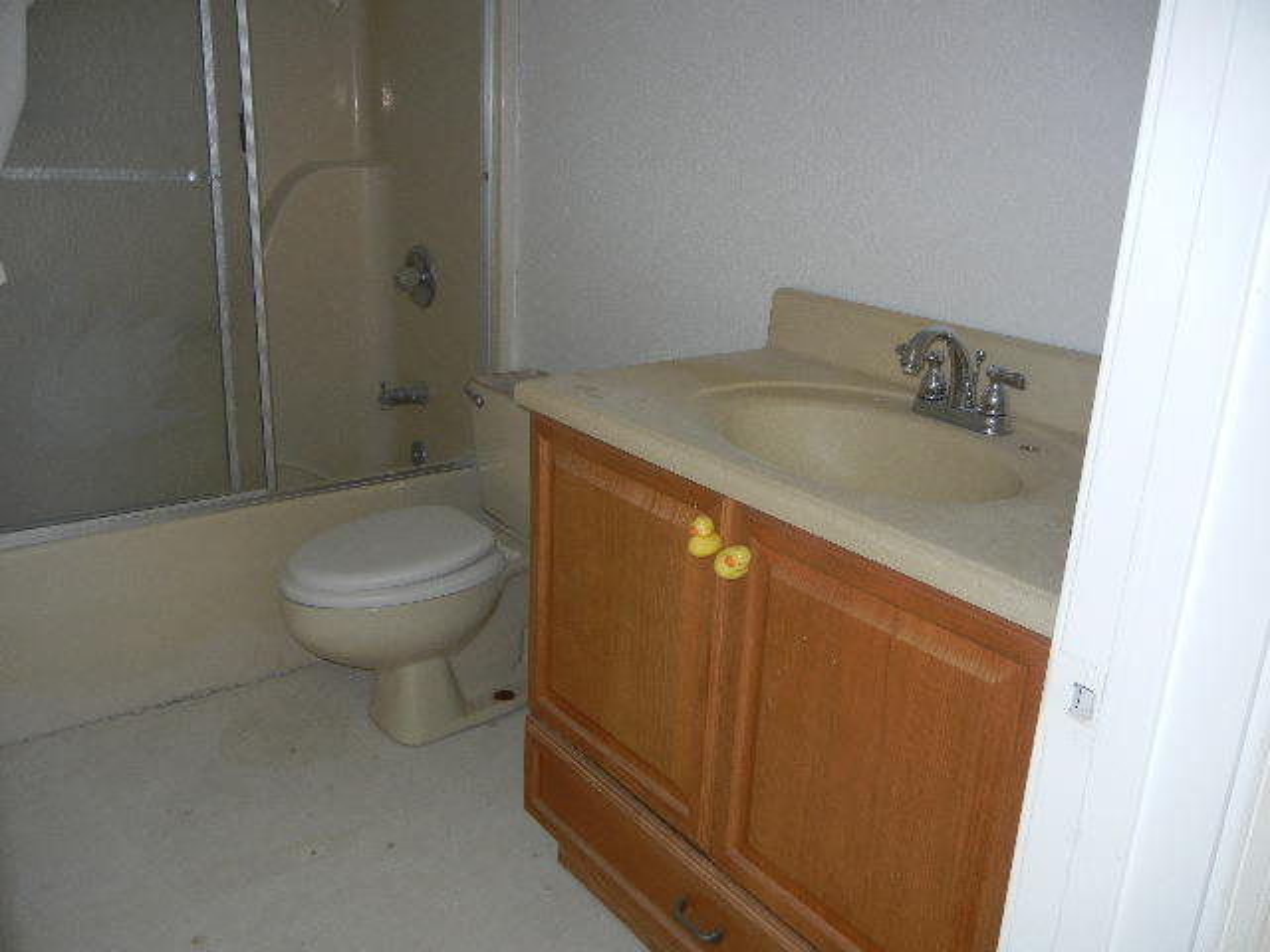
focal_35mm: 30
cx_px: 635
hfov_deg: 60.0
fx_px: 1101
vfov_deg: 46.8
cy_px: 476
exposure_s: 1/30
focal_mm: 5.4
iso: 200
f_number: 3.5
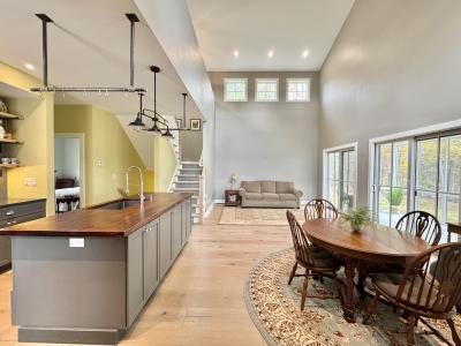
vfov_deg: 85.7
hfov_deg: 102.1
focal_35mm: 14
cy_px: 173
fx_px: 186
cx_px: 230
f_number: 2.2
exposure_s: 1/60
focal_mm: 2.22
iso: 250
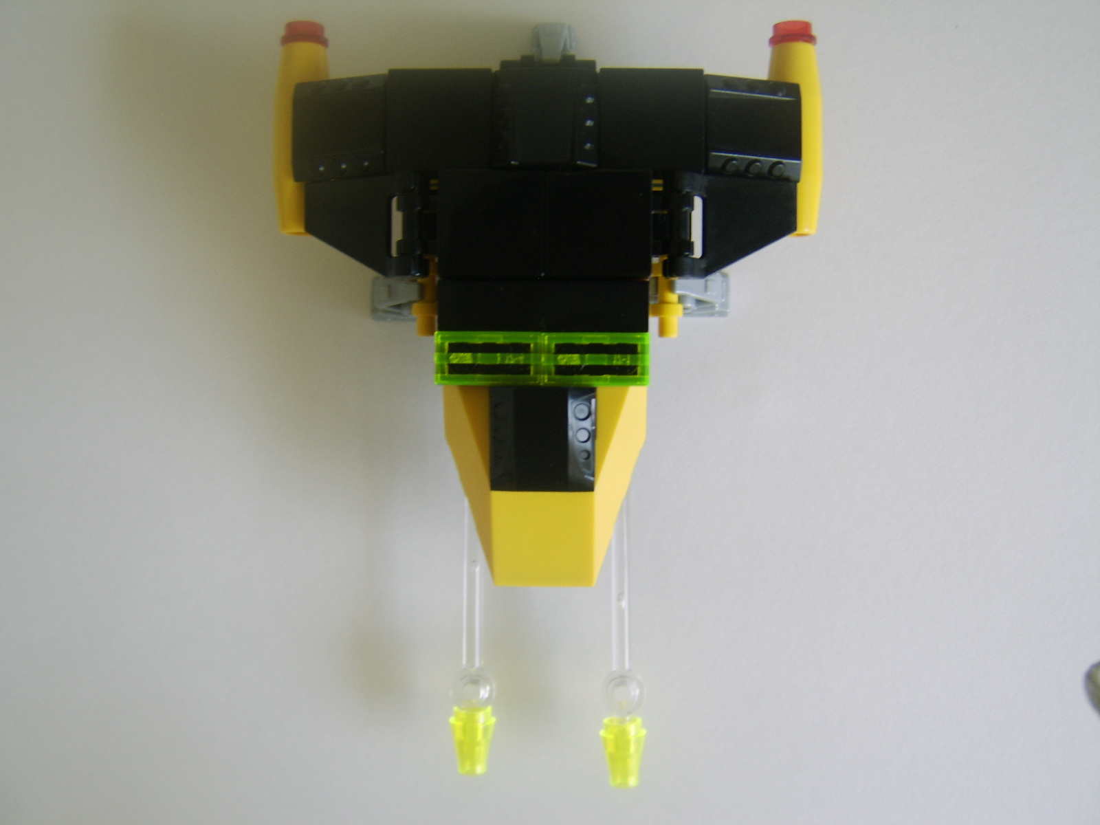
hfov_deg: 58.4
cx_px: 550
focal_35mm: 31
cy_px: 412
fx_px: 985
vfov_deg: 45.4
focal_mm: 8.13
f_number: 2.7
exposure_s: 1/18
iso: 71
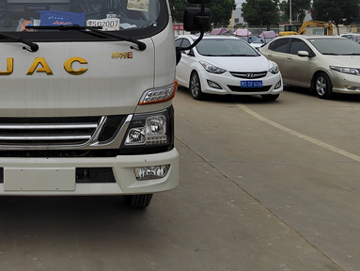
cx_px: 51
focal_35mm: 48
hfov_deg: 37.6
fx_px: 500
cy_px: 35
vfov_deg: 29.3
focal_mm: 5.52
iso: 100
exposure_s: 1/301
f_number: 1.9
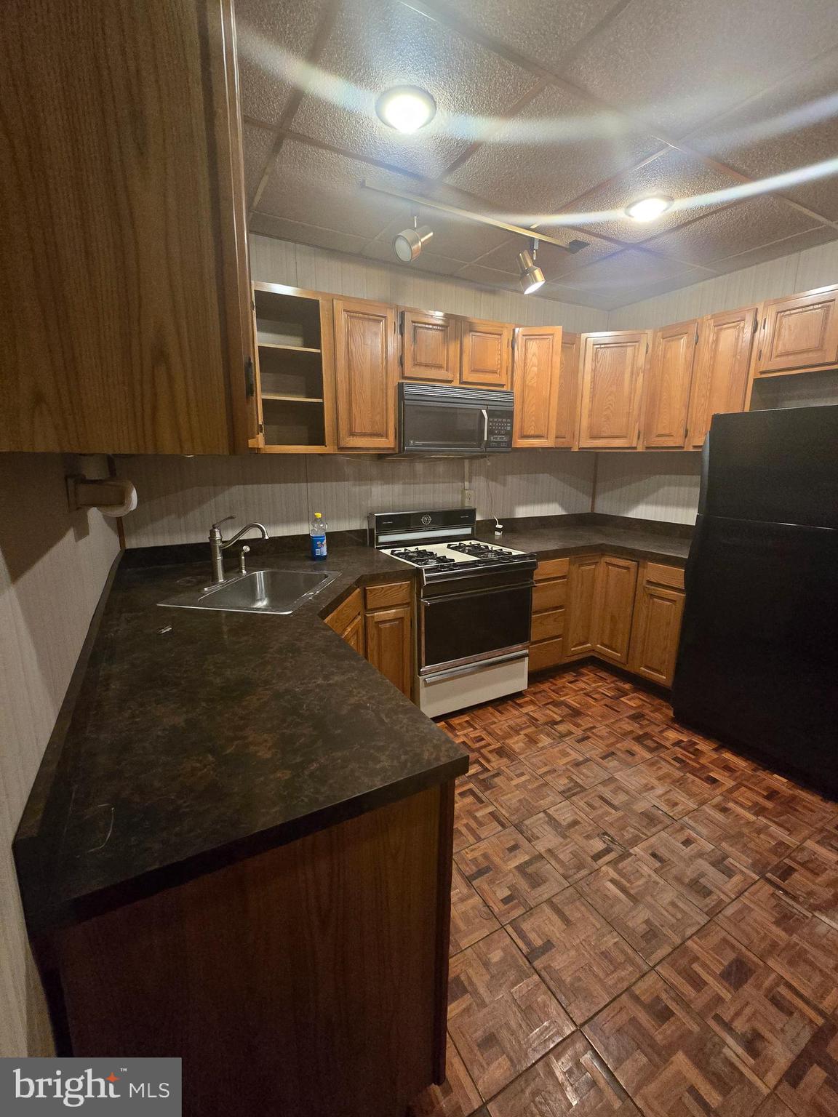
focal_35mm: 13
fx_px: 420
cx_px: 419
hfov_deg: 89.9
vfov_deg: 106.2
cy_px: 558
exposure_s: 1/60
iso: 1250
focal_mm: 2.2
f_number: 2.2
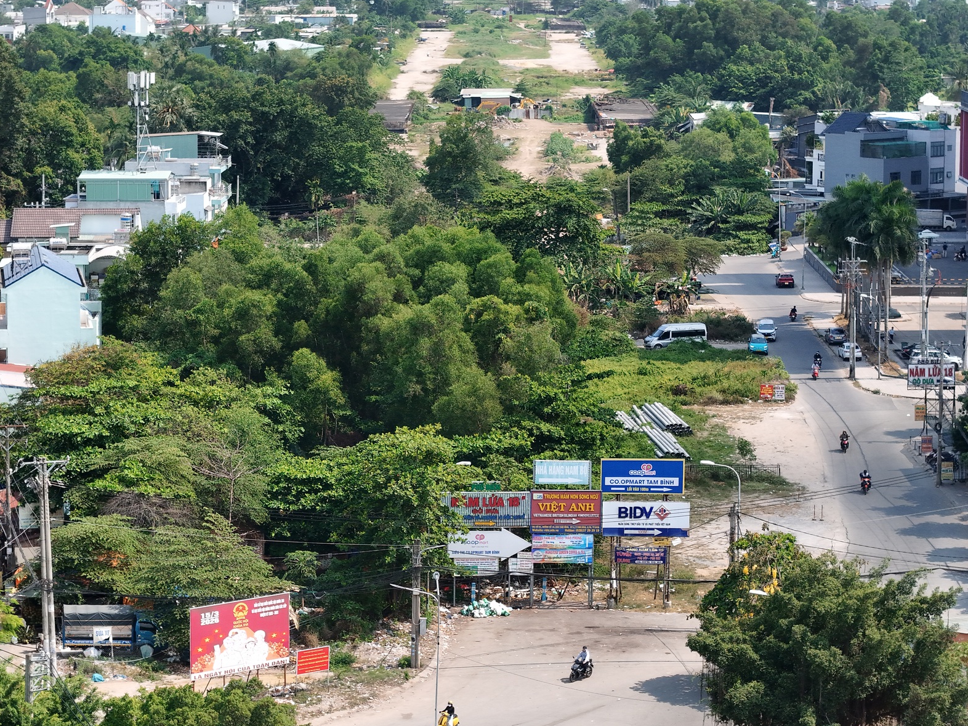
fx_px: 3188
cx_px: 469
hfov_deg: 17.3
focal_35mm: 114
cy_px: 377
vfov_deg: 13.0
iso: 100
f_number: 2.8
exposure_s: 1/250
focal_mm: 19.35
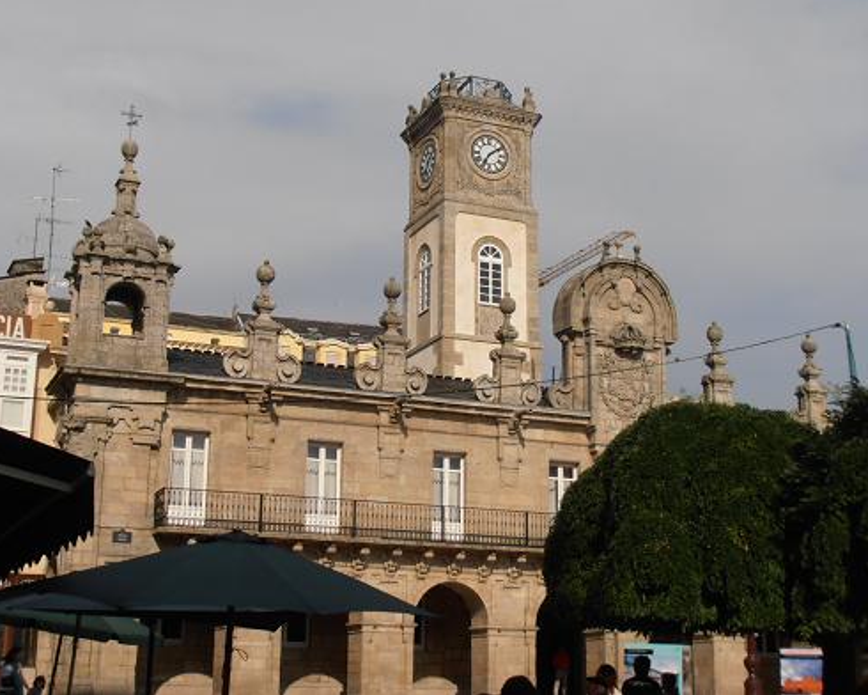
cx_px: 459
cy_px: 346
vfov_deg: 25.4
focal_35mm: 60
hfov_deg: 31.4
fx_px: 1541
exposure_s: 1/1600
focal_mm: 10.04
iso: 80
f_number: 4.5
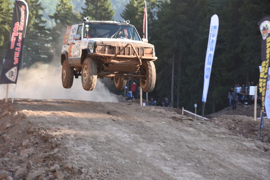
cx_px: 135
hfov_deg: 19.5
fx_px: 788
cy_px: 90
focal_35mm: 105
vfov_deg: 13.0
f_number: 5.6
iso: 250
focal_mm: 105
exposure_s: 1/125
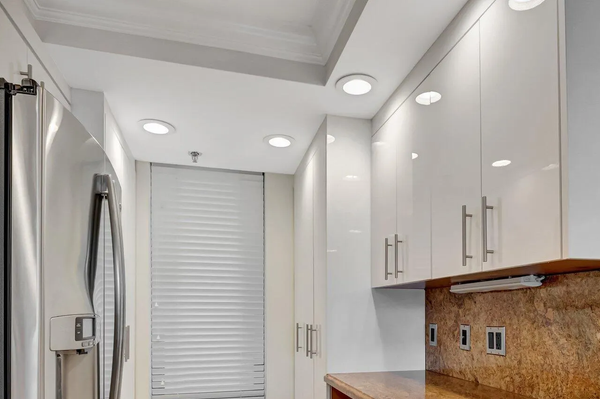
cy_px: 319
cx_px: 334
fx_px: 400
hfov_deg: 73.5
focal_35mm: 24
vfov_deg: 50.0
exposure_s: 1/15
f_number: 8
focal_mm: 10
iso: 640
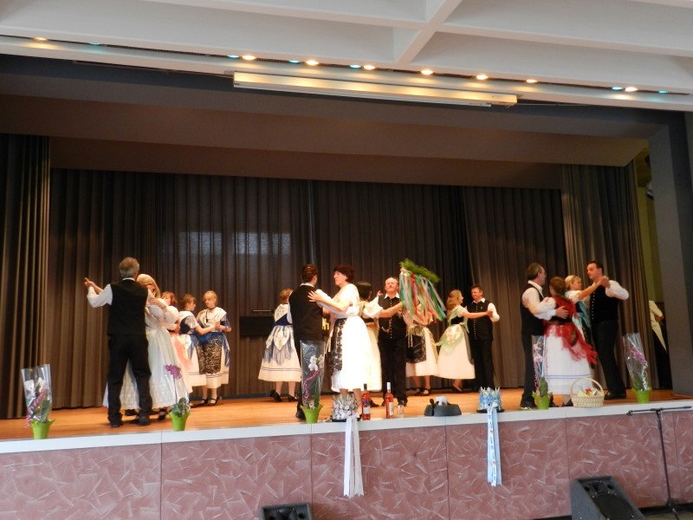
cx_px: 346
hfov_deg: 56.8
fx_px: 641
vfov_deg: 44.2
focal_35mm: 32
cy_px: 260
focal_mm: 5.6
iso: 400
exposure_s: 1/30
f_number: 3.7
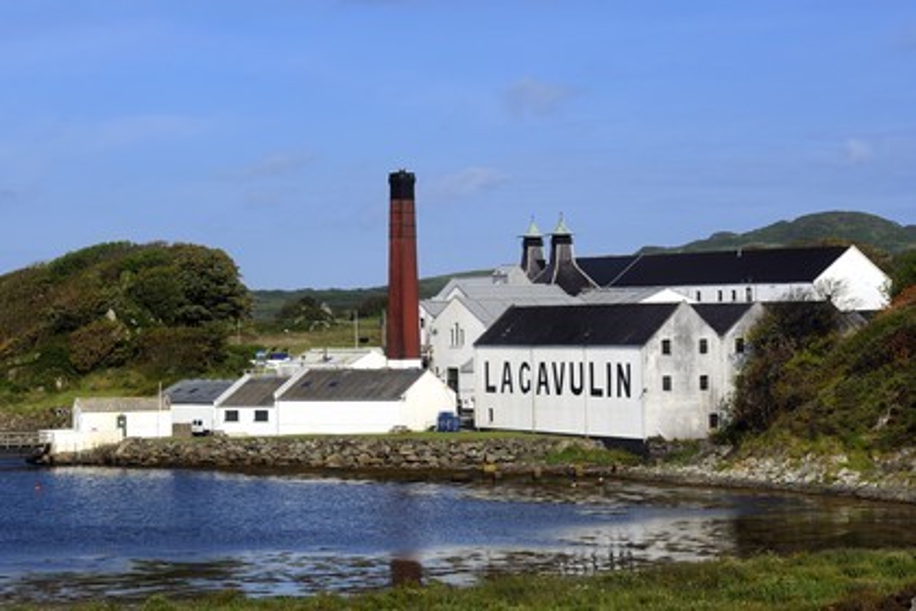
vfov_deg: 12.2
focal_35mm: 112
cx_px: 458
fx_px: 2850
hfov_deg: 18.3
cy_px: 306
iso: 200
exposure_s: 1/200
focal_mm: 112
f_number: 16
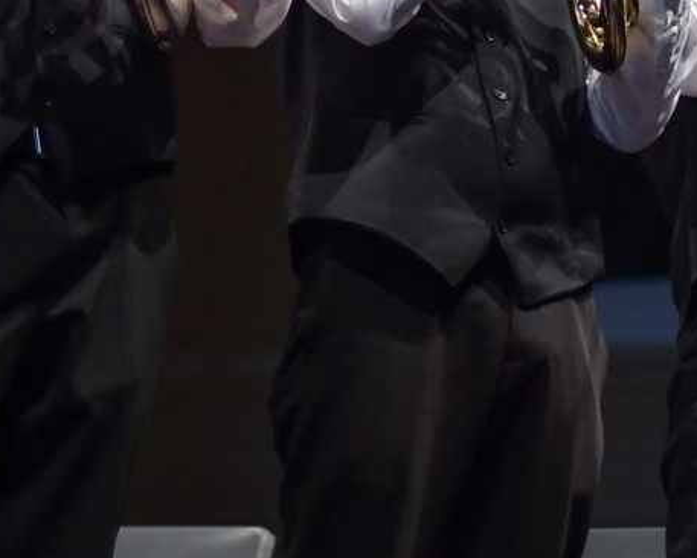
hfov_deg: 9.5
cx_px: 1130
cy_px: -14
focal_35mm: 197
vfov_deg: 7.8
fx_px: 4066
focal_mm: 50
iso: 1000
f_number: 1.6
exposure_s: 1/1600
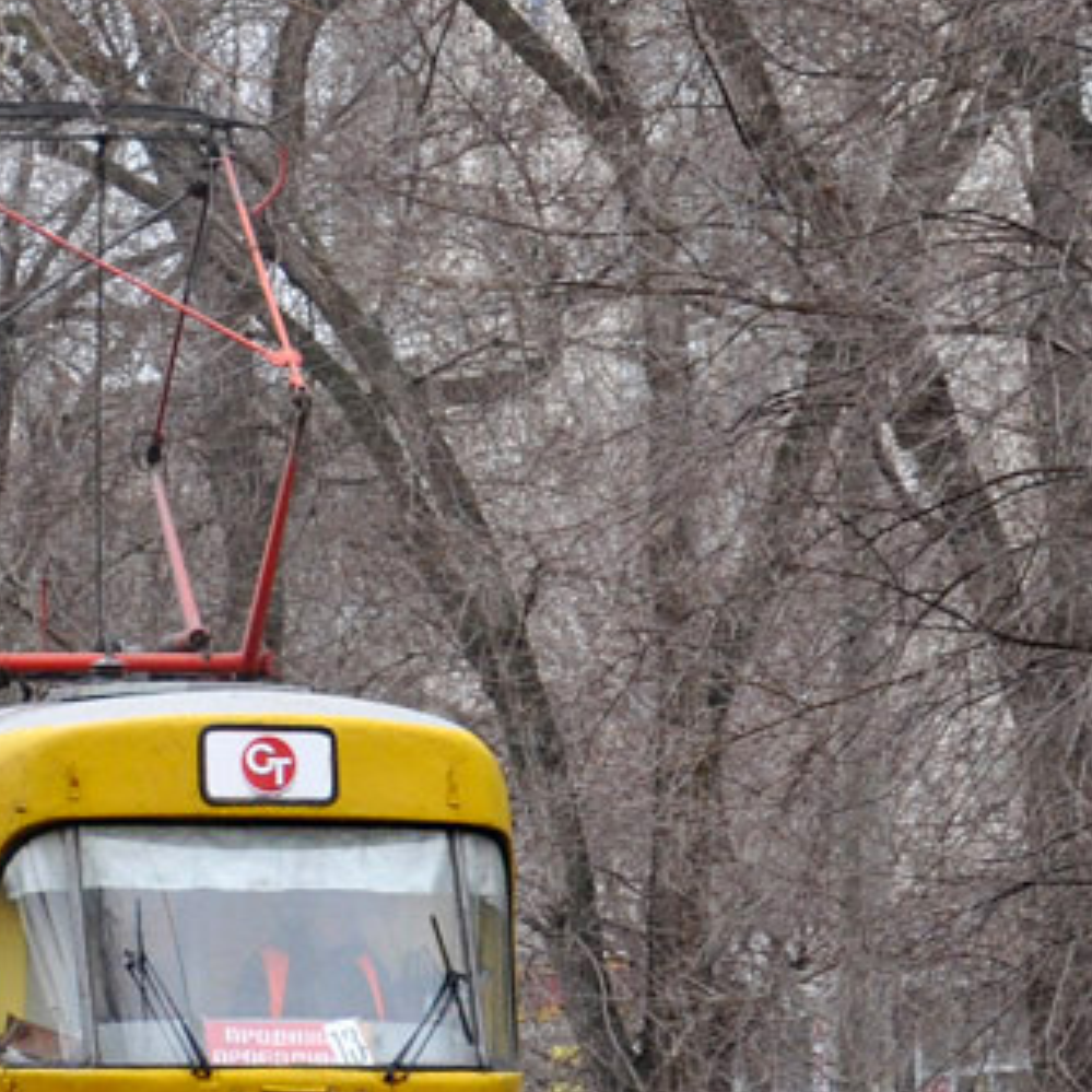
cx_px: 26
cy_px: 625
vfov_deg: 6.6
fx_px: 9494
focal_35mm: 266
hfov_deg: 6.6
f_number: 5
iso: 640
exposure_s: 1/125
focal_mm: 58
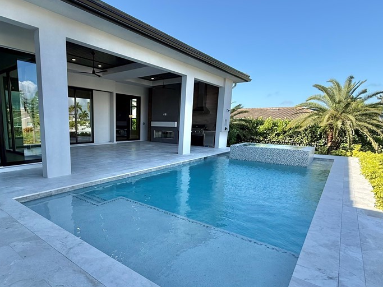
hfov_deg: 77.0
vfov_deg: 63.1
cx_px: 135
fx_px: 232
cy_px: 166
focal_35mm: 21
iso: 64
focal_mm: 2.22
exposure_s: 1/672
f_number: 2.2
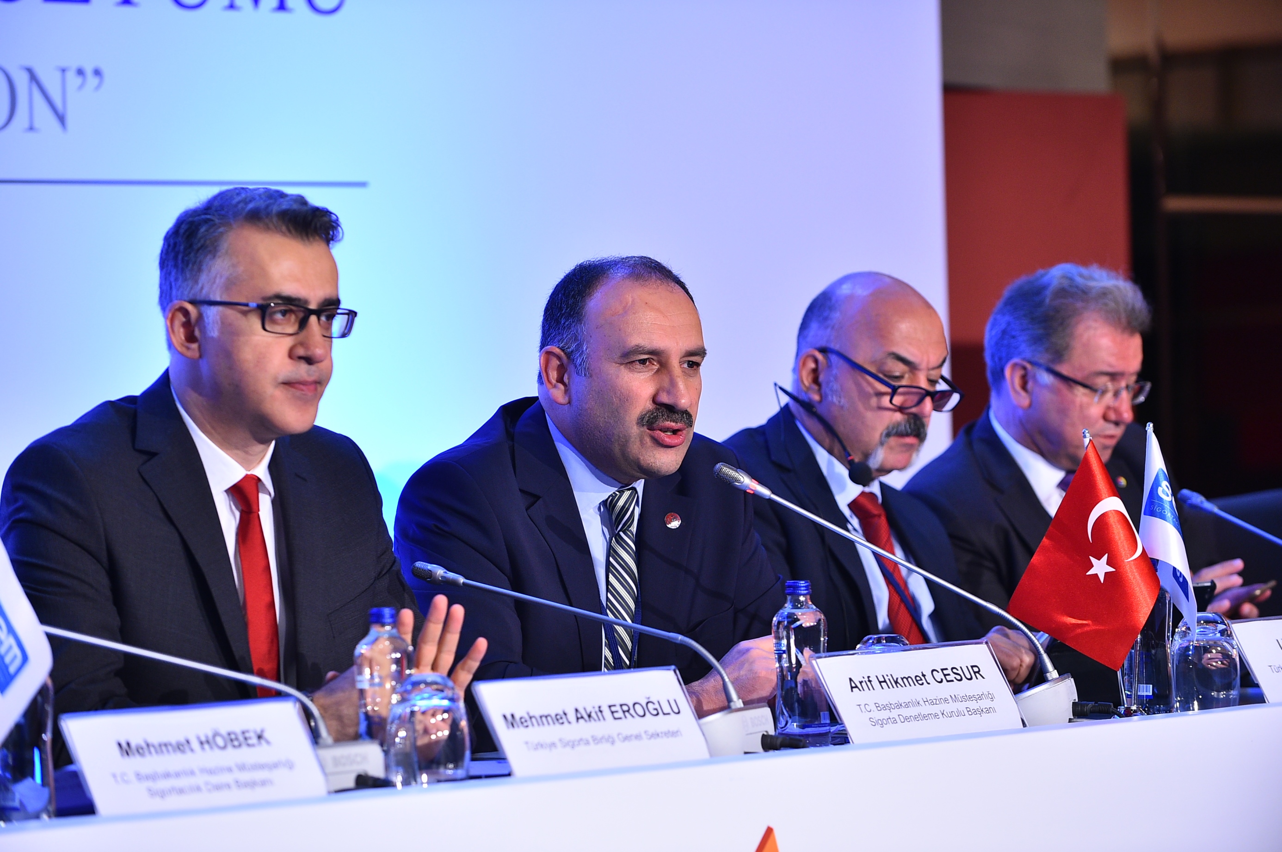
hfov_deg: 13.7
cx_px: 641
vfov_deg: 9.1
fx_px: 5336
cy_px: 426
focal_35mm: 150
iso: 1600
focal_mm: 150
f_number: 3.5
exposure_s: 1/125
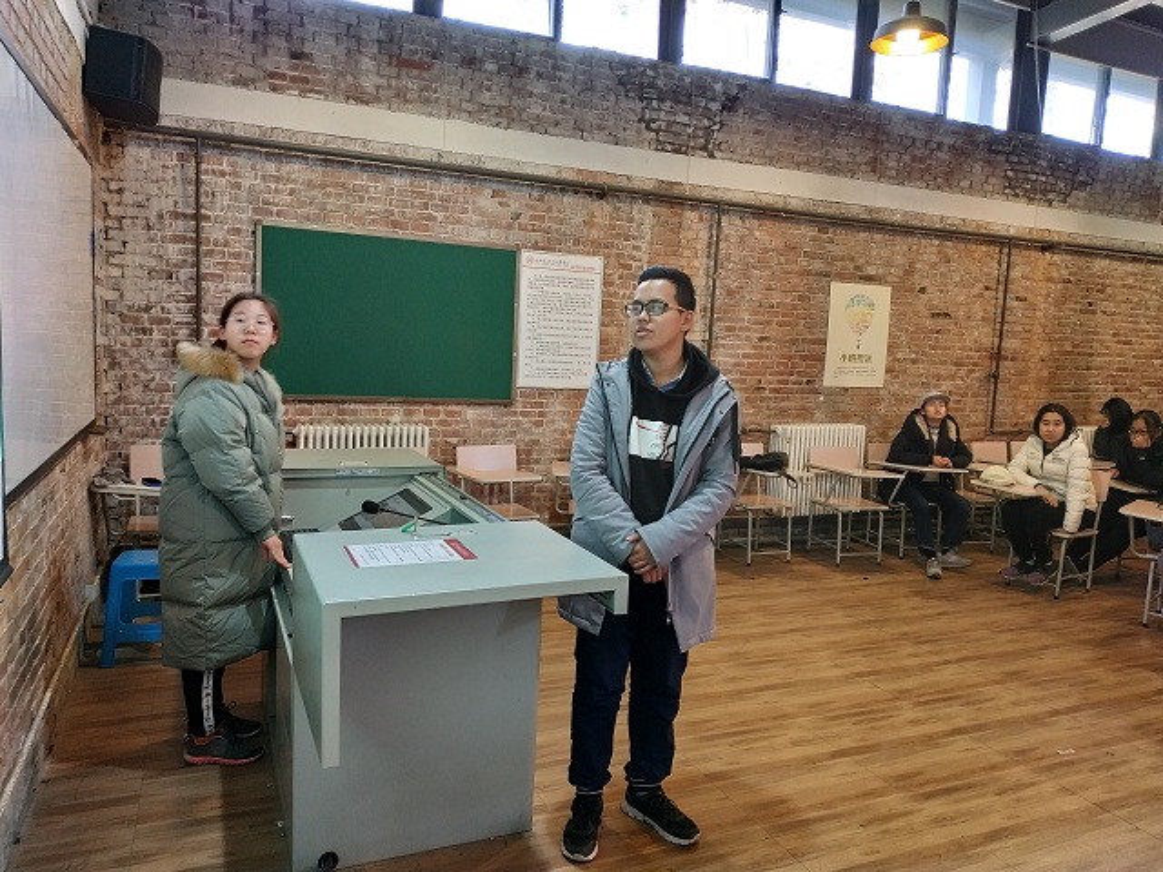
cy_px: 436
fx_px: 806
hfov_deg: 71.6
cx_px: 582
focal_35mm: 24
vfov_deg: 56.8
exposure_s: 1/25
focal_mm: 3.94
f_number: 1.9
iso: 400
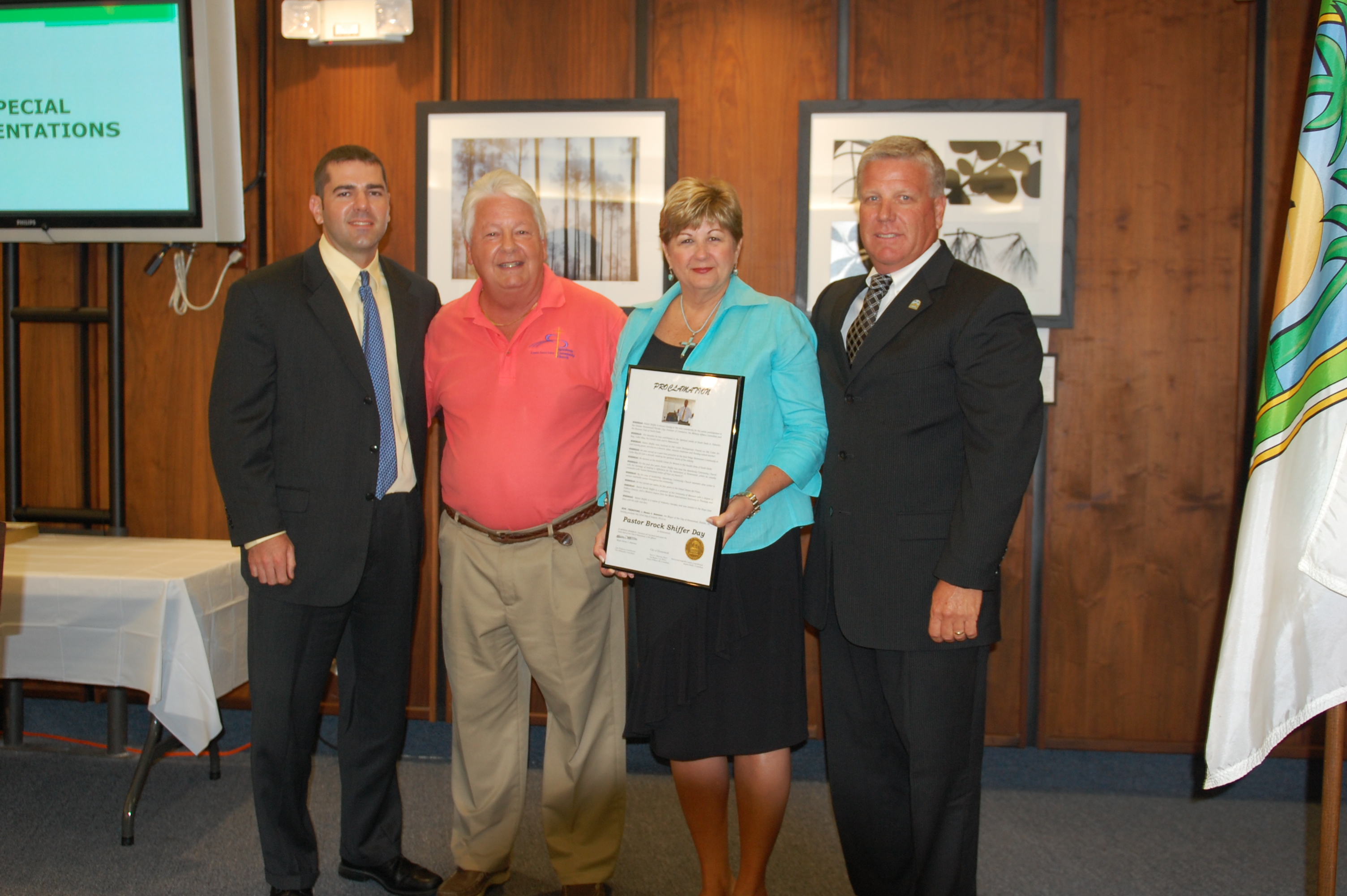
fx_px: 1346
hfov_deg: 53.2
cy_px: 448
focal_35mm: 36
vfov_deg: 36.8
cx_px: 674
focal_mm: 24
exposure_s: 1/60
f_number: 2.8
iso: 400
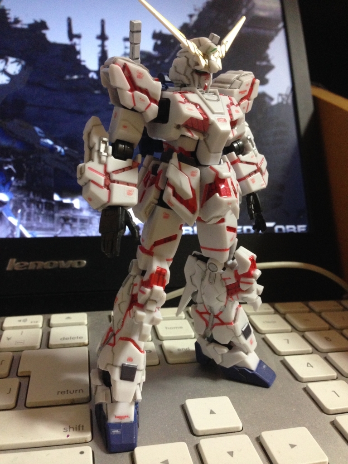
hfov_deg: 42.9
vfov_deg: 55.4
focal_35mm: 33
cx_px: 174
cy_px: 232
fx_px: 442
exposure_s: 1/20
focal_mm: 4.12
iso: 250
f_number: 2.4
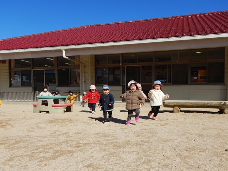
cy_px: 86
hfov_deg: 71.6
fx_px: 158
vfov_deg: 56.8
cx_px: 114
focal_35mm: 24
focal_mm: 4.3
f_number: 8.2
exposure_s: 1/400
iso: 125
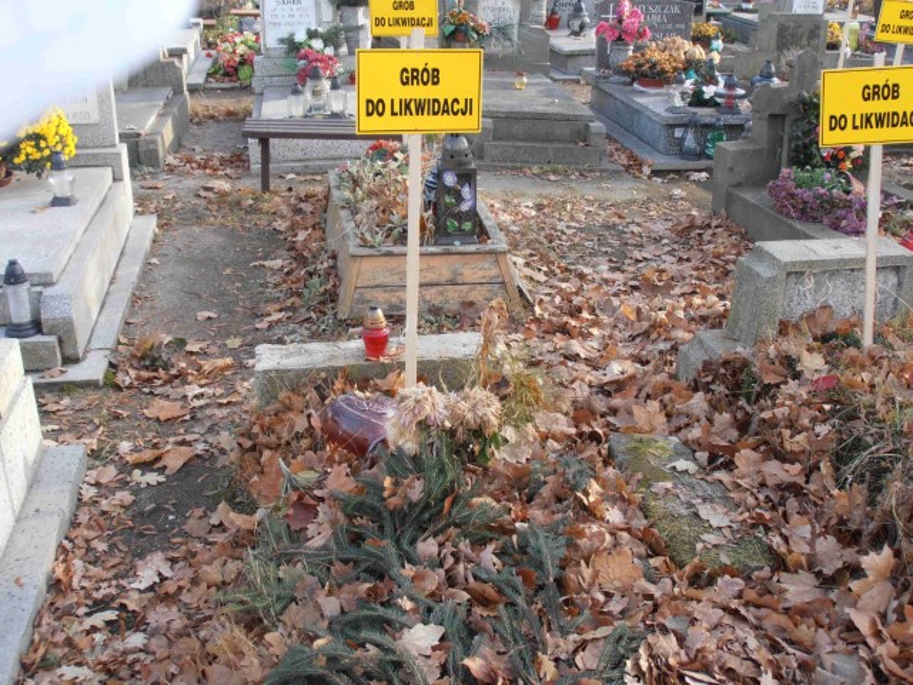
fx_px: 1161
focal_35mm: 44
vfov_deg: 32.9
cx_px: 456
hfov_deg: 42.9
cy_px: 342
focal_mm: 7.87
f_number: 4.2
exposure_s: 1/60
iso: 80
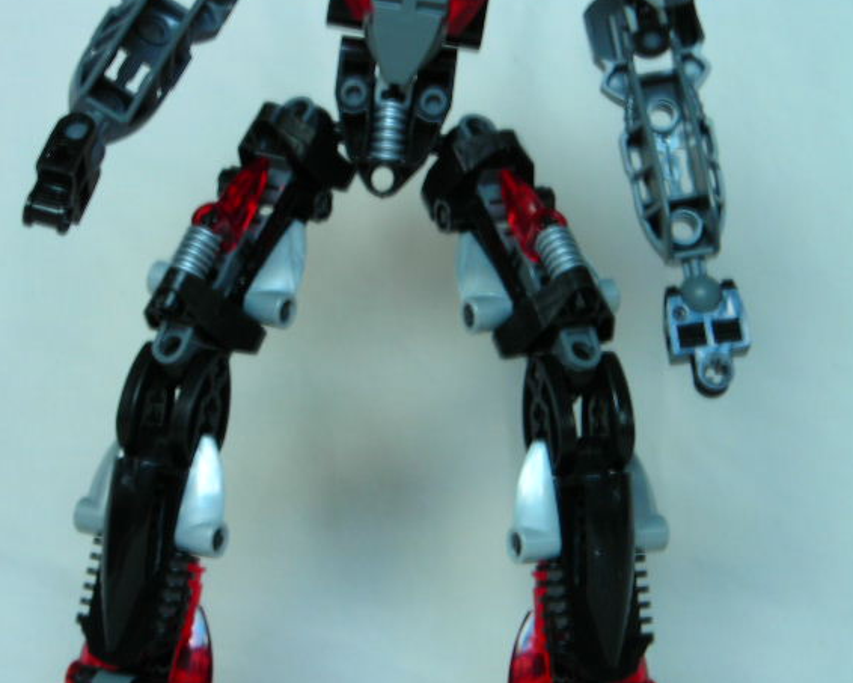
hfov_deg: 15.0
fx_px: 3232
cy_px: 339
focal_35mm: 128
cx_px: 381
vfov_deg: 12.1
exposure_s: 1/7.4
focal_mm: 19.2
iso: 50
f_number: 5.3
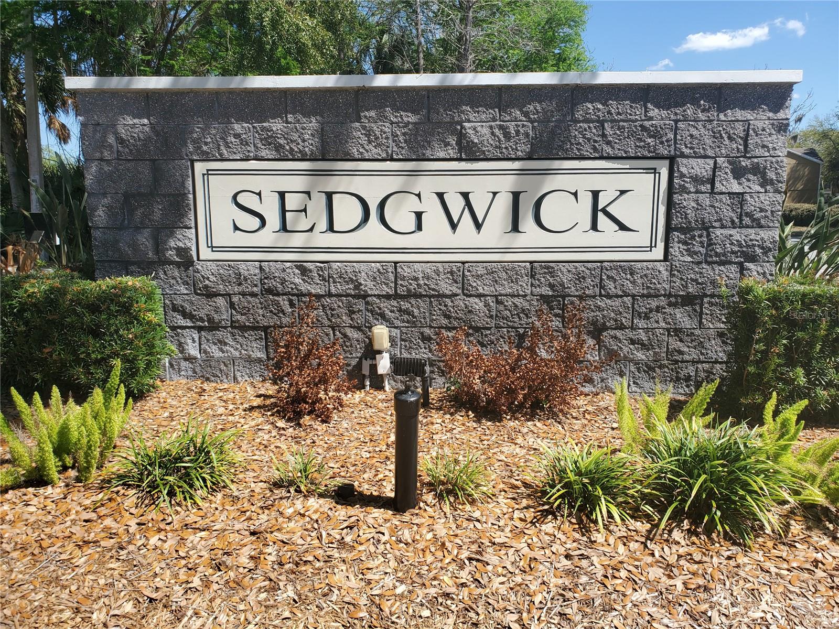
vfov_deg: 53.1
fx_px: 630
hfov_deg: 67.3
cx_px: 420
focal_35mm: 26
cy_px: 314
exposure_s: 1/1070
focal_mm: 4.3
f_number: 2.4
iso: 50
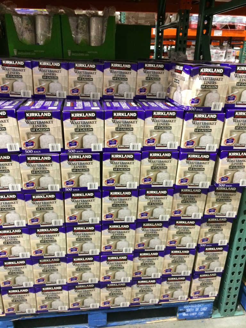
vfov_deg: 61.7
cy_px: 164
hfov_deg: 48.2
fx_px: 275
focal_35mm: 29
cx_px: 123
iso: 250
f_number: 2.2
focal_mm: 4.15
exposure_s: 1/30
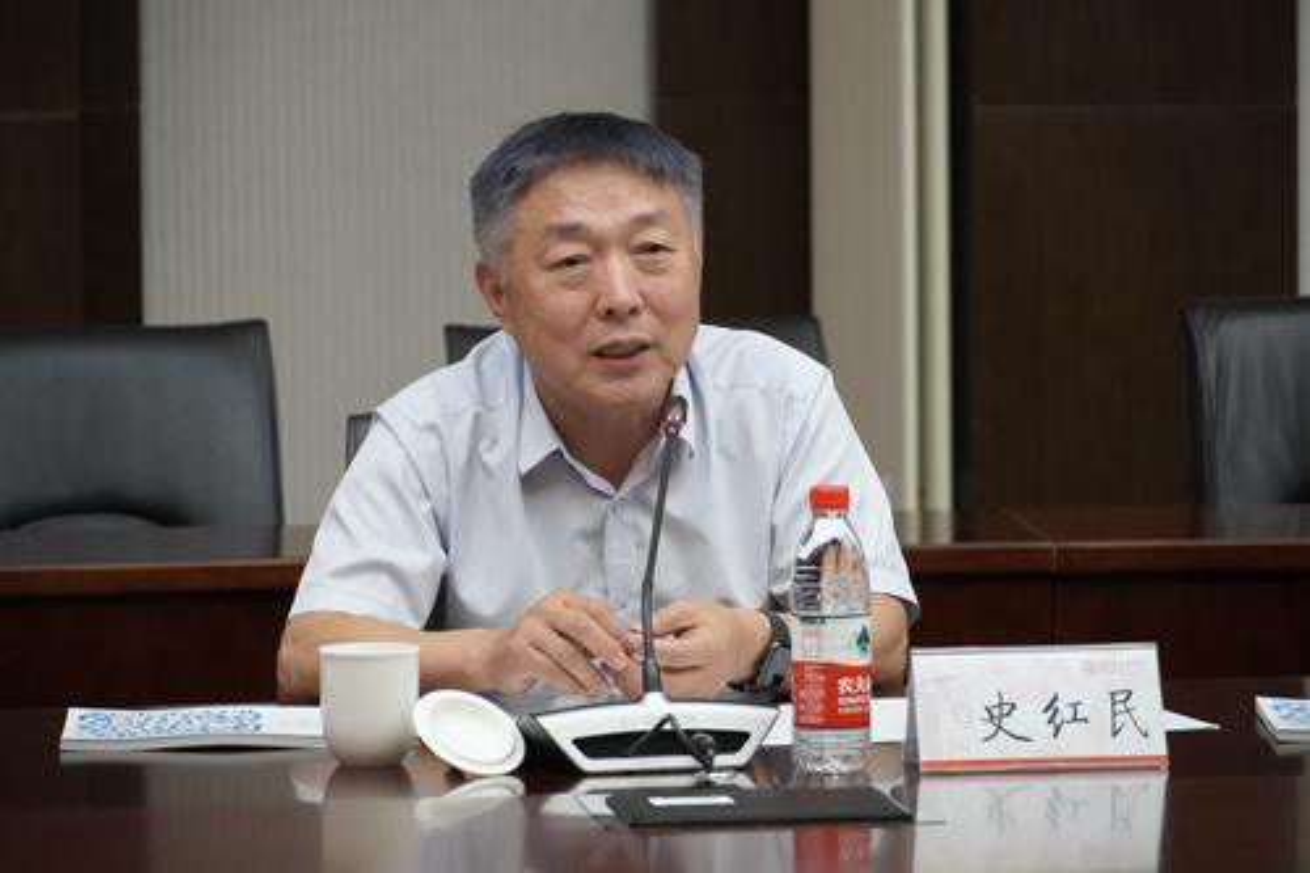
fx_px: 5784
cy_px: 436
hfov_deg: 12.9
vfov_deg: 8.6
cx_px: 655
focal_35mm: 159
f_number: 5.6
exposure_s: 1/200
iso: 3200
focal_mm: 106
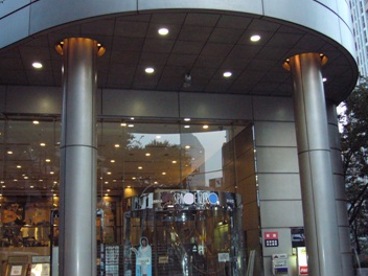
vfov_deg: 34.3
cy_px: 157
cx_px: 177
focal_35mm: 42
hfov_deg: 44.8
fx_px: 446
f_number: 2.8
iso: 400
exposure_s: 1/60
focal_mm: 5.8
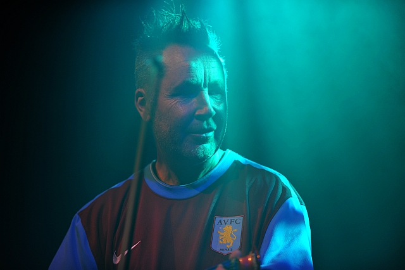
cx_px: 202
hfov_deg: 13.7
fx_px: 1687
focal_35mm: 150
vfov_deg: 9.1
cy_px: 135
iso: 1000
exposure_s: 1/60
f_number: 2.8
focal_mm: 150
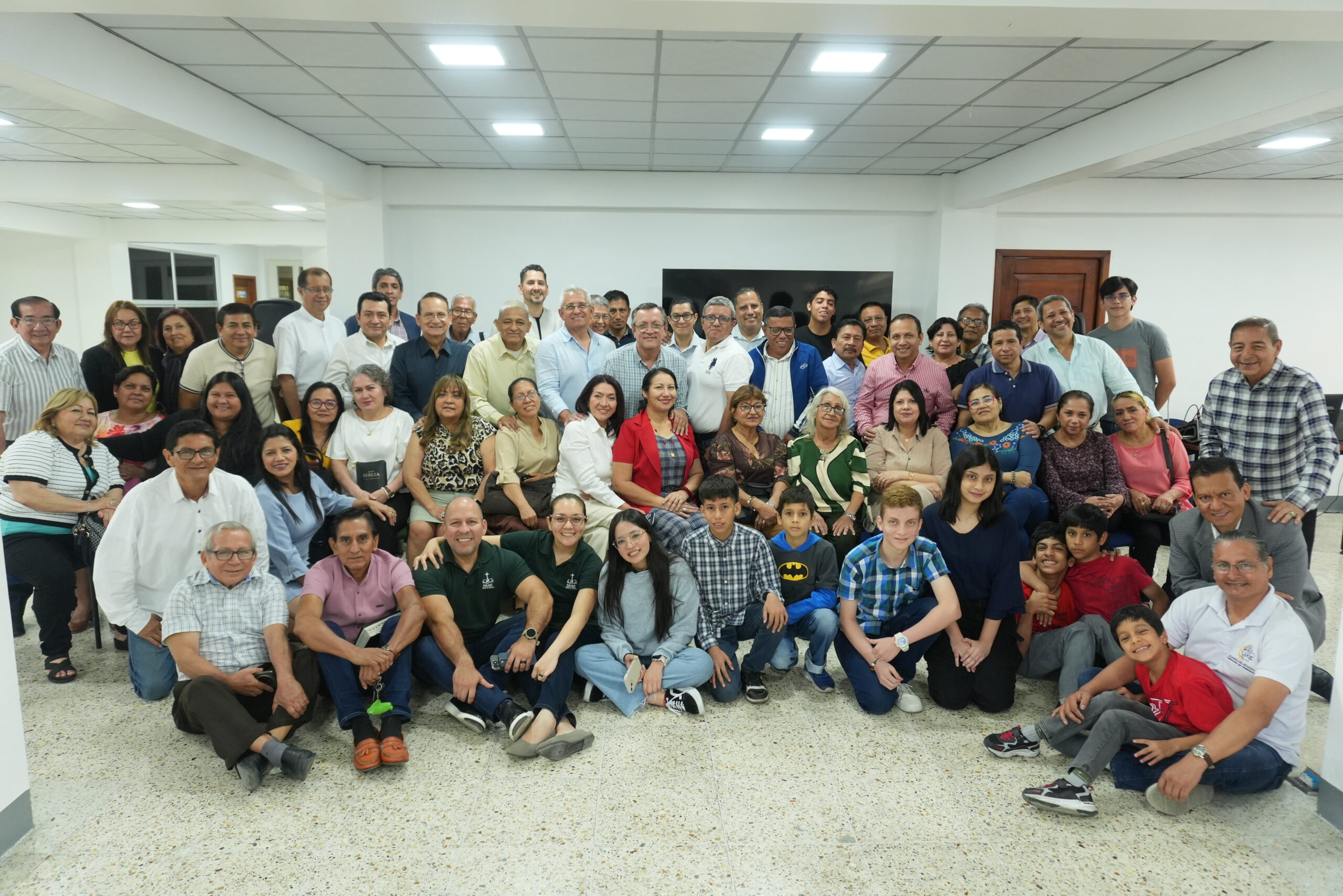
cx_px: 672
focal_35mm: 24
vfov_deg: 53.1
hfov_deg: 73.7
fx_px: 895
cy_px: 448
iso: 800
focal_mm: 16
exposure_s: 1/80
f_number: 4
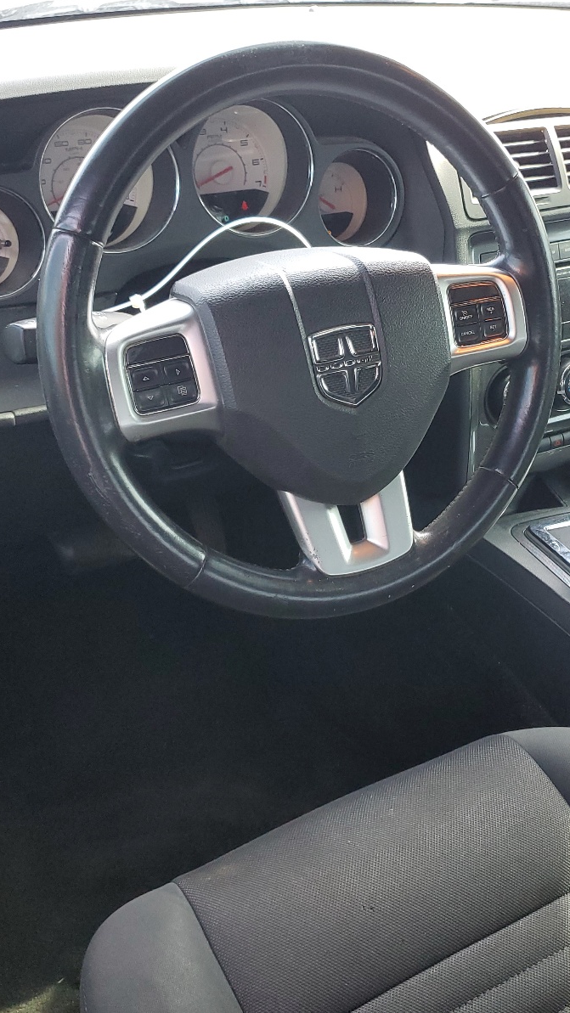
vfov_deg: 52.8
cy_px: 505
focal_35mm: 38
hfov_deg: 30.9
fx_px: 1021
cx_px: 387
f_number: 1.5
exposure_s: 1/120
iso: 90
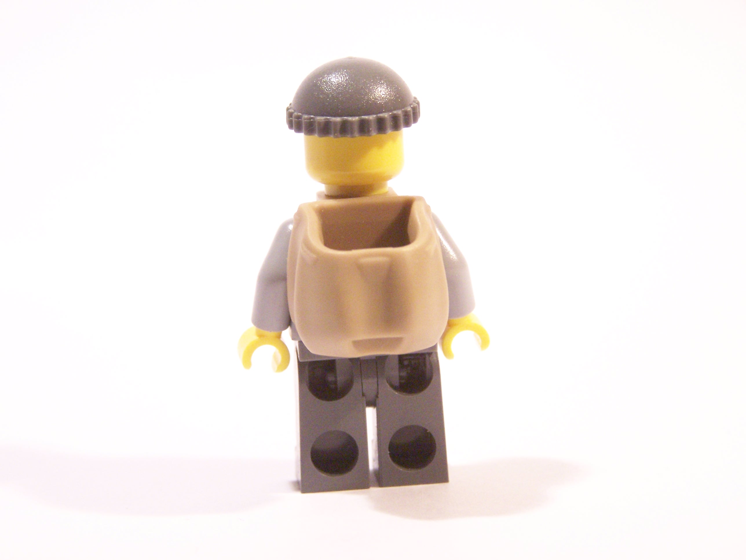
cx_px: 373
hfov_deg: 18.7
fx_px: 2263
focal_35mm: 105
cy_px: 280
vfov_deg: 14.1
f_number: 3.2
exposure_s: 1/45
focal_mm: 17.5
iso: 400
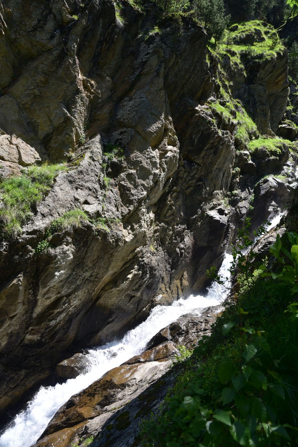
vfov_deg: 39.6
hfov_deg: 27.0
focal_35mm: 50
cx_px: 149
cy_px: 224
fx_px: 621
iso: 125
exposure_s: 1/160
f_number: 8
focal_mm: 50
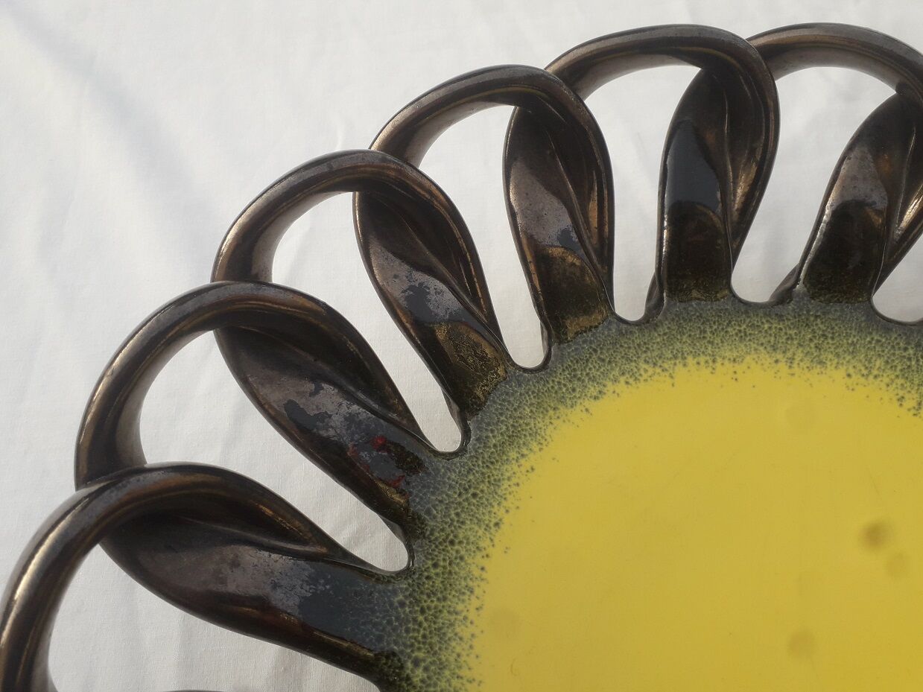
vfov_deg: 51.3
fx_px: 720
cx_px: 462
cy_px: 346
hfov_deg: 65.3
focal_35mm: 27
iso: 40
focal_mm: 3.6
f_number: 1.9
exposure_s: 1/254
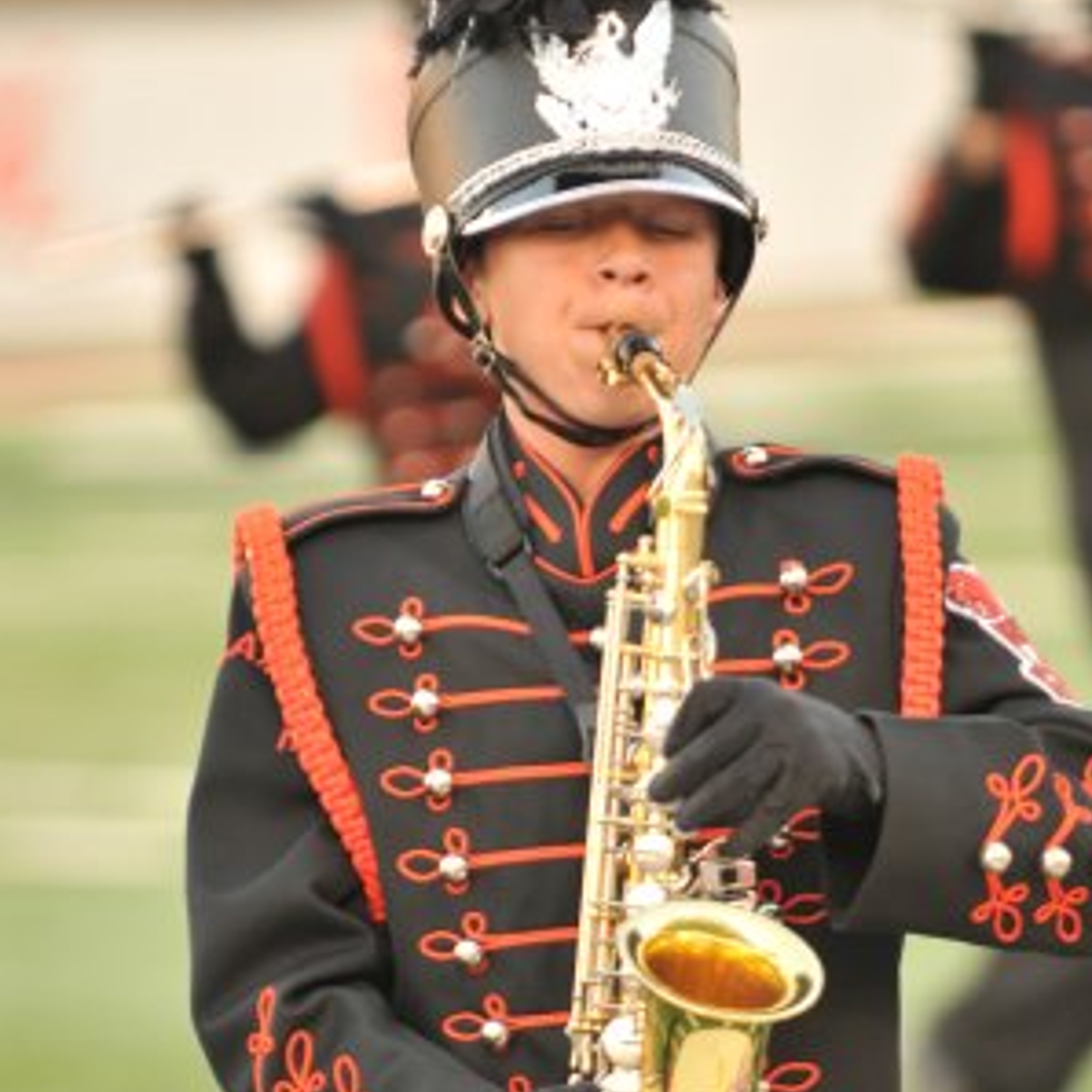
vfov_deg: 3.4
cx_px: 420
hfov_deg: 3.4
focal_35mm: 513
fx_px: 18309
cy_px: 909
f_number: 2.8
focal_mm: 200
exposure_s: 1/200
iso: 200
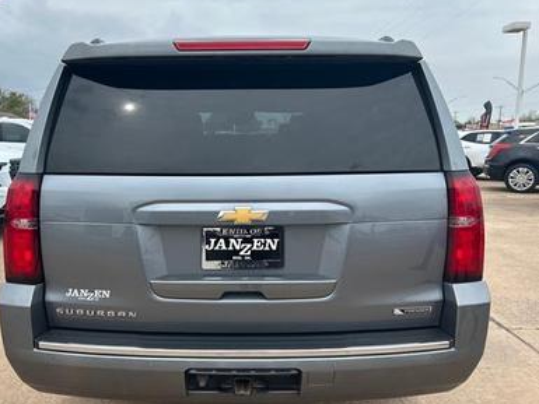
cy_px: 228
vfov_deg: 41.7
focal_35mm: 34
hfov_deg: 53.7
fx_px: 530
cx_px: 230
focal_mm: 5.7
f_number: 1.5
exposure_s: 1/1972
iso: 50
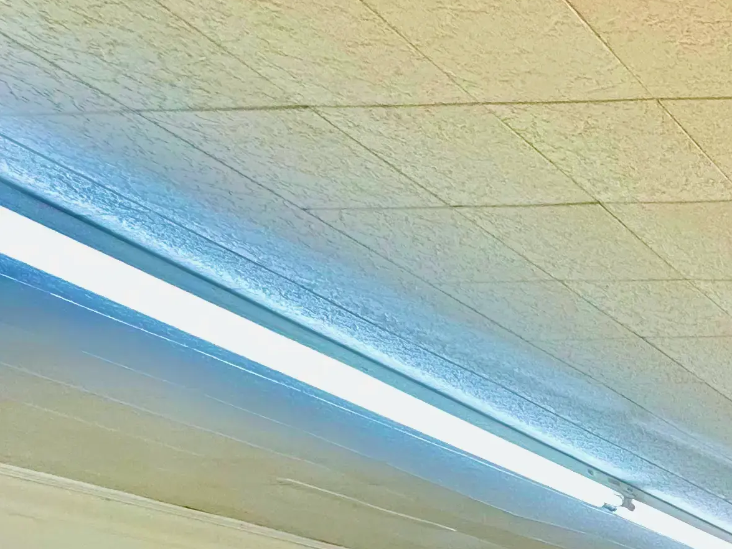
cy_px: 818
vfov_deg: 24.0
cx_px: 1254
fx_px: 1015
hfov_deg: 23.8
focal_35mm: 48
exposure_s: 1/120
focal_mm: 2.22
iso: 160
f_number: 2.2
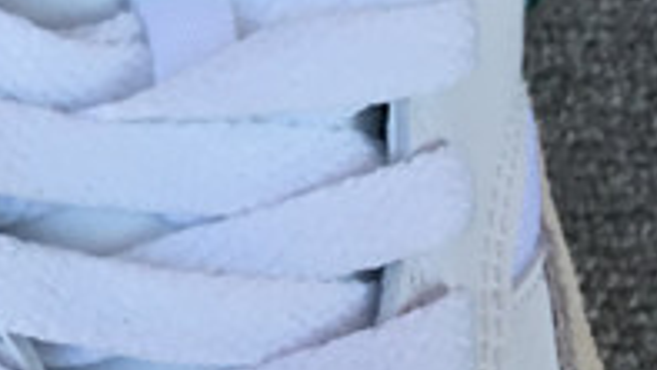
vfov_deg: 7.7
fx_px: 2684
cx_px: -217
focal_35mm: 154
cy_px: -245
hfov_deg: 13.4
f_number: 2.4
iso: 25
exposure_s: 1/160
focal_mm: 3.3
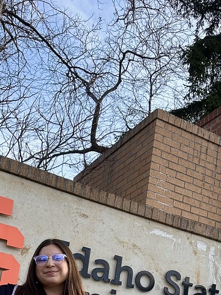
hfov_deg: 28.5
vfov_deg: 33.8
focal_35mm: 51
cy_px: 303
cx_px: 95
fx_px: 435
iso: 80
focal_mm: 6.86
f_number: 1.78
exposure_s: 1/857
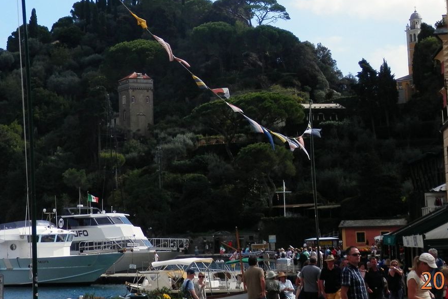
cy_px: 39
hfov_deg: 21.9
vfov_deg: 14.6
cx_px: 186
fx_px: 1157
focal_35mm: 93
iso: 80
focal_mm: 8.9
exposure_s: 1/1000
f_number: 4
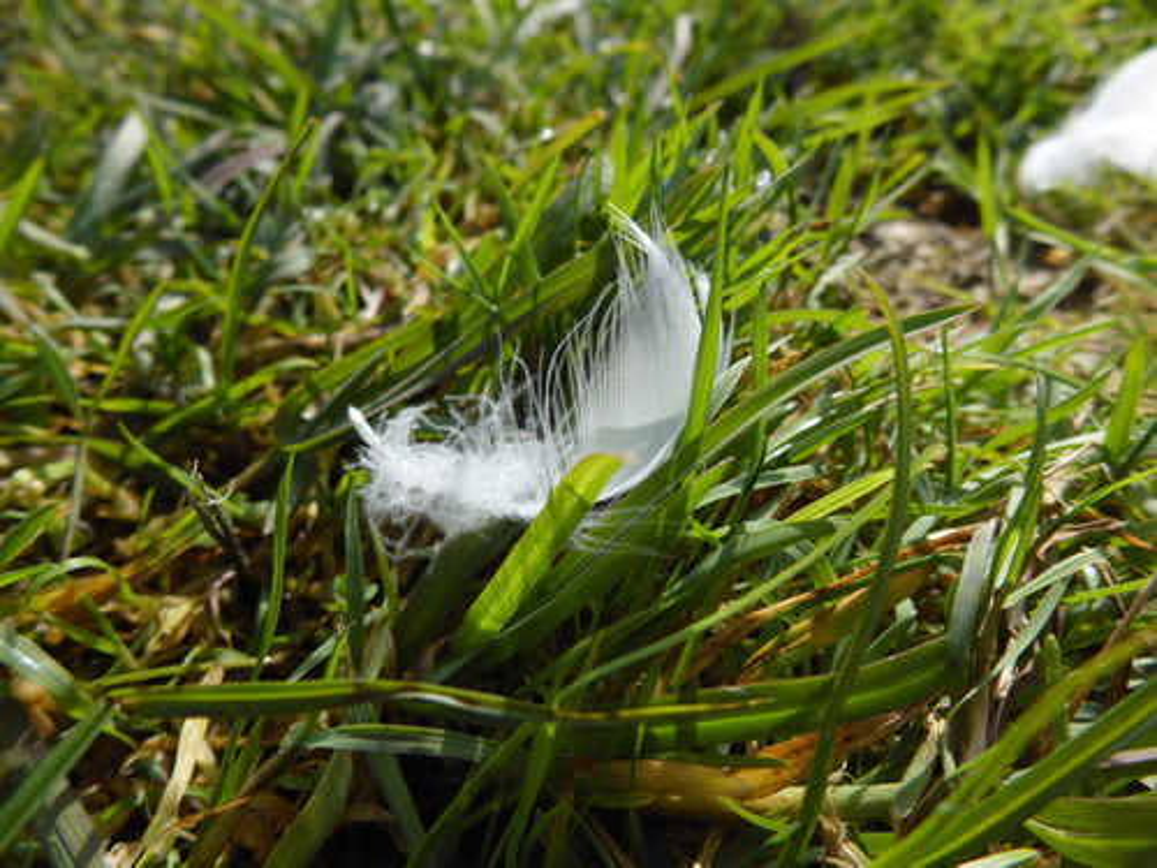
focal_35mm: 28
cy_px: 434
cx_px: 578
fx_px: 936
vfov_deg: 49.7
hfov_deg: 63.4
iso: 80
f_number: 3.3
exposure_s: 1/800
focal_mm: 4.9
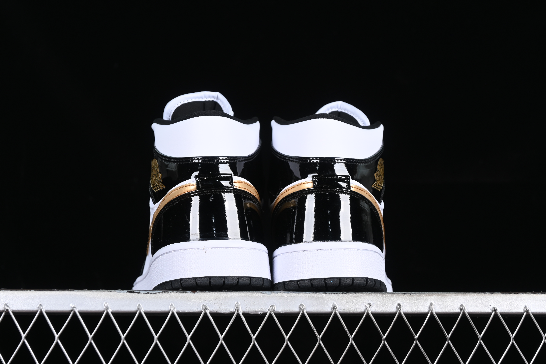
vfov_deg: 18.0
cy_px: 181
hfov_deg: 26.6
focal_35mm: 76
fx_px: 1153
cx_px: 275
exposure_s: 1/60
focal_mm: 50
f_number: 6.3
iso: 160
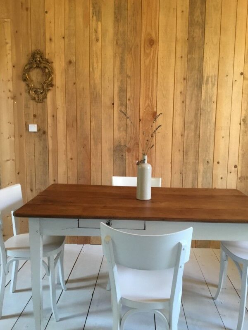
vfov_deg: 58.4
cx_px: 124
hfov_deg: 45.4
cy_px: 165
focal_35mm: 31
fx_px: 296
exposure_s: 1/33
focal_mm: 3.3
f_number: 2.4
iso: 160
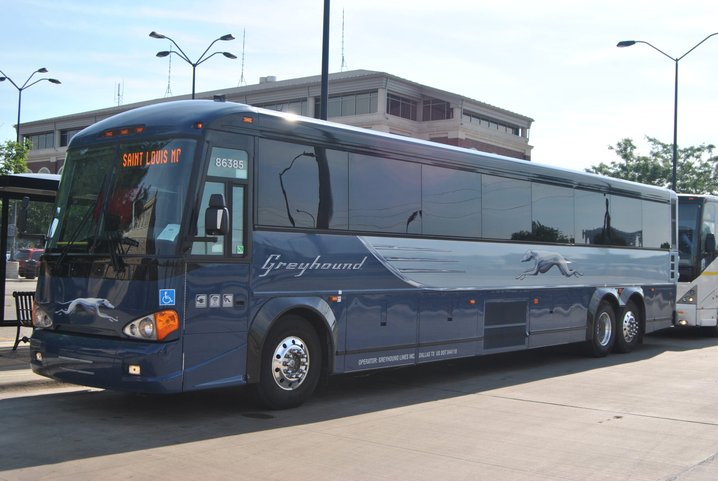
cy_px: 240
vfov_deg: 29.9
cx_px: 359
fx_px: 899
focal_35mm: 45
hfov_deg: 43.6
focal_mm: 30
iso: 100
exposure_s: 1/250
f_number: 8
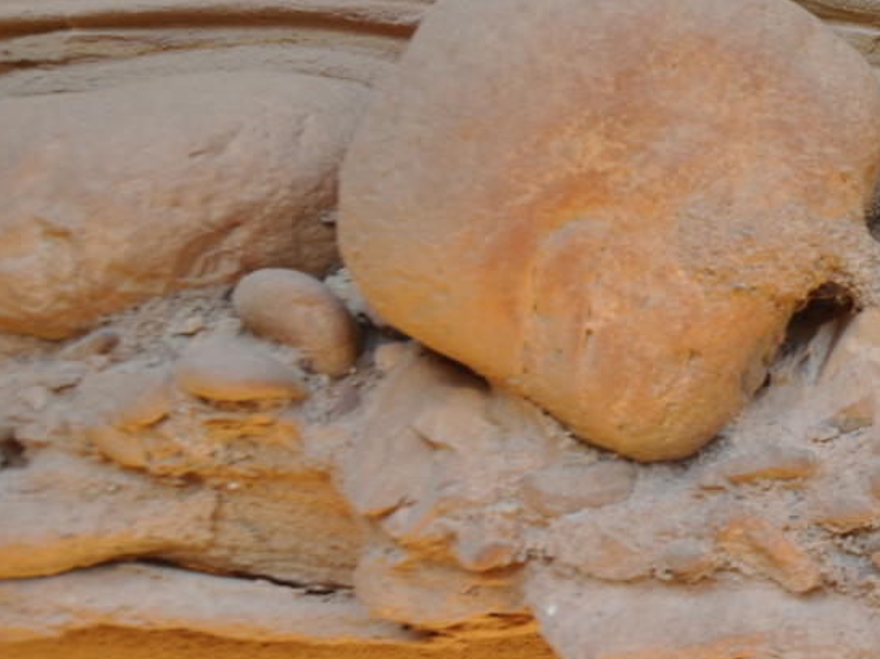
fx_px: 1931
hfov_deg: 22.1
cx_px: 1246
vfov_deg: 18.6
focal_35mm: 76
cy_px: -72
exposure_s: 1/125
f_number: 5.6
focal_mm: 18
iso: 200
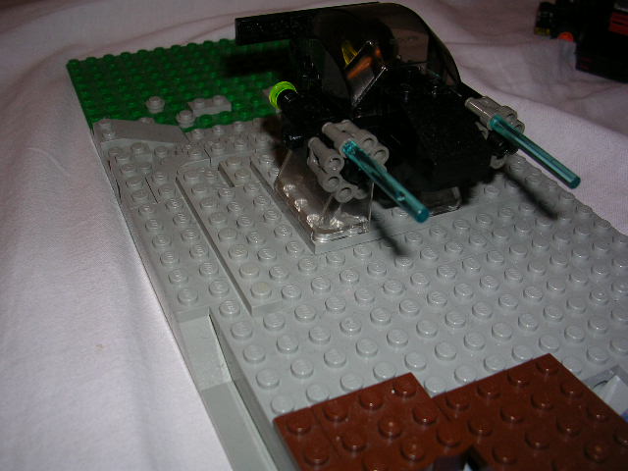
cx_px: 314
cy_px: 236
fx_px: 689
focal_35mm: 38
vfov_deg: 37.7
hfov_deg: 49.0
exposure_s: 1/60.1
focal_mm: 5.8
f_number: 2.8
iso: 50
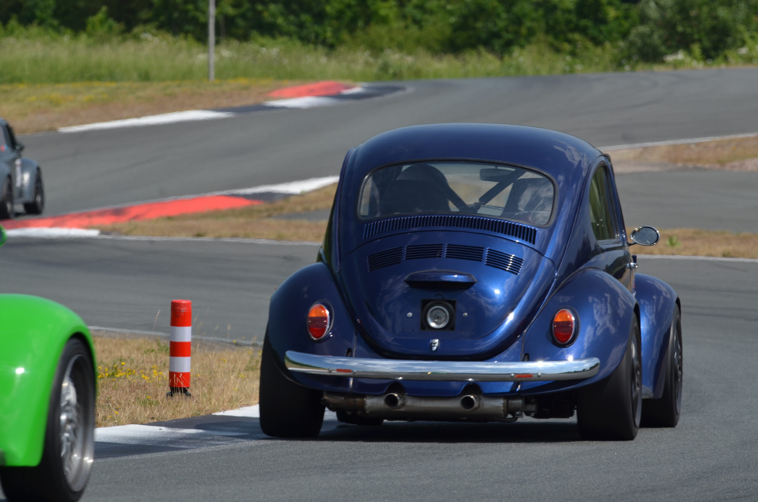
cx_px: 379
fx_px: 9456
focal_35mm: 450
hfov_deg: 4.6
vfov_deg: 3.0
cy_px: 251
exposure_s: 1/400
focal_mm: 300
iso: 100
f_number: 9
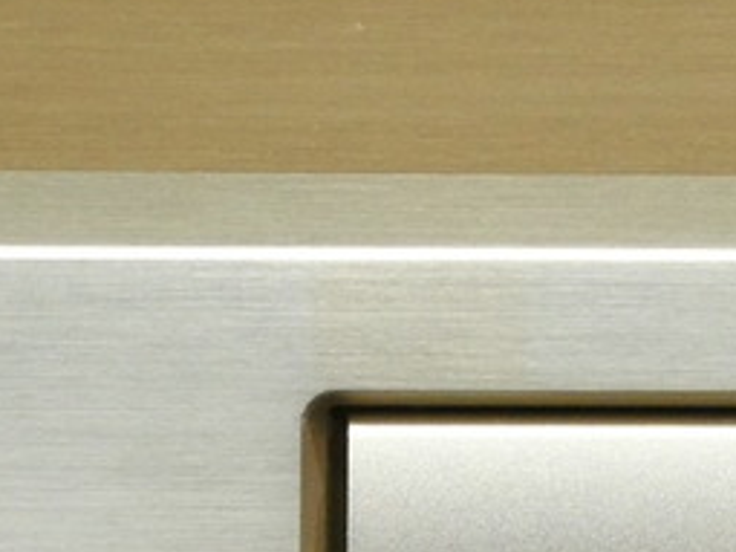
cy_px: 812
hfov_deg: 2.6
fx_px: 16003
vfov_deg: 2.0
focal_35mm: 753
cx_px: 14
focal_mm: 35.8
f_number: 6.3
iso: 400
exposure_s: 1/10
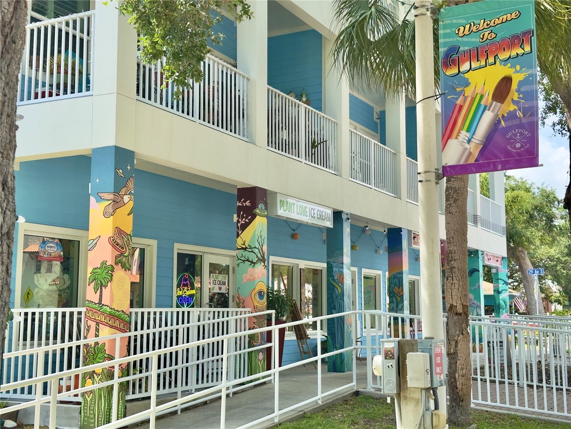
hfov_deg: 39.7
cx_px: 286
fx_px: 792
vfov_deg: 30.3
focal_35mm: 48
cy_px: 214
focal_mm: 6.86
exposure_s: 1/1120
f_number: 1.78
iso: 64
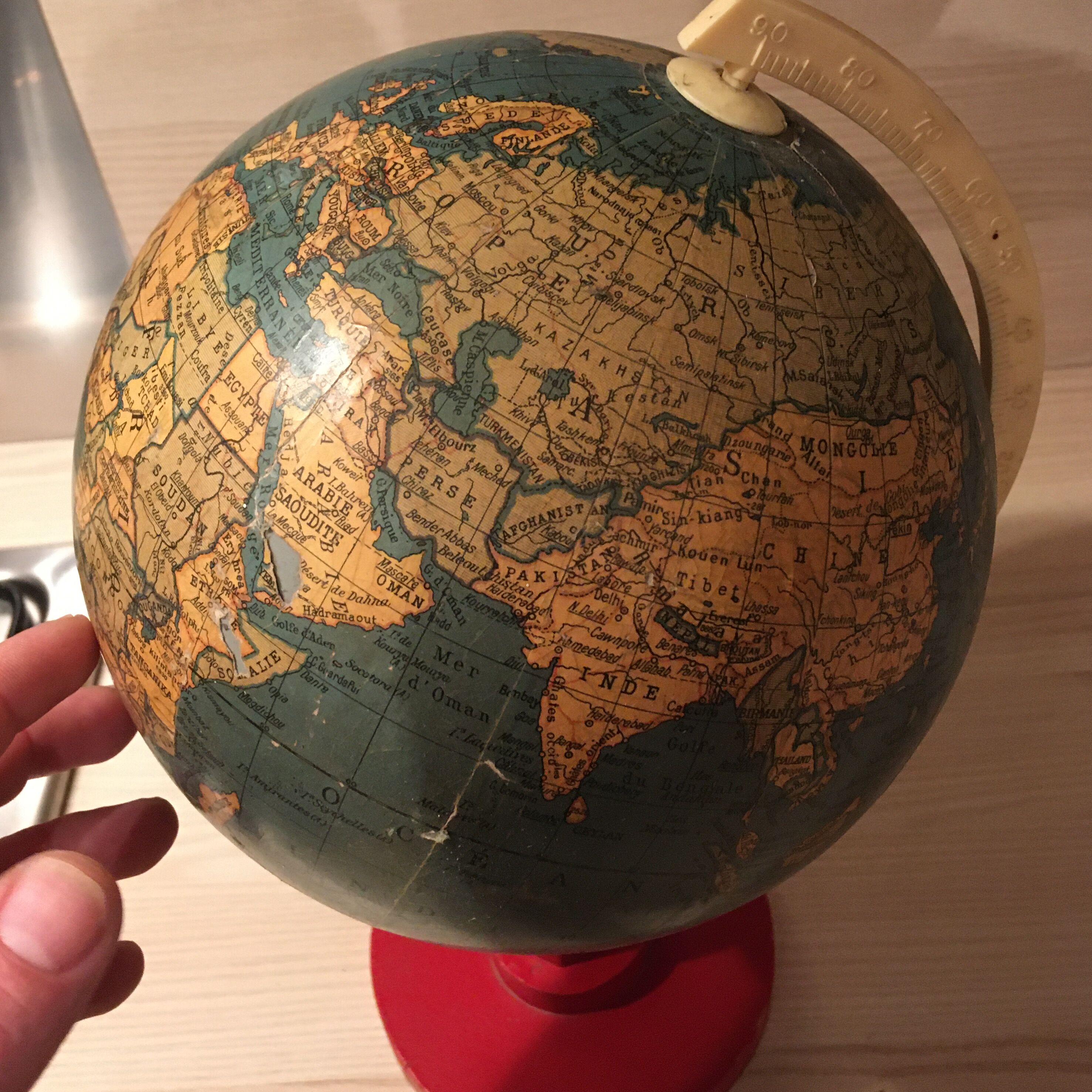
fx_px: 1249
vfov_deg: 47.2
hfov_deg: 47.2
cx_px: 553
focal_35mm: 35
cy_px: 508
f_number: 2.2
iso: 200
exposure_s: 1/17
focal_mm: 4.15
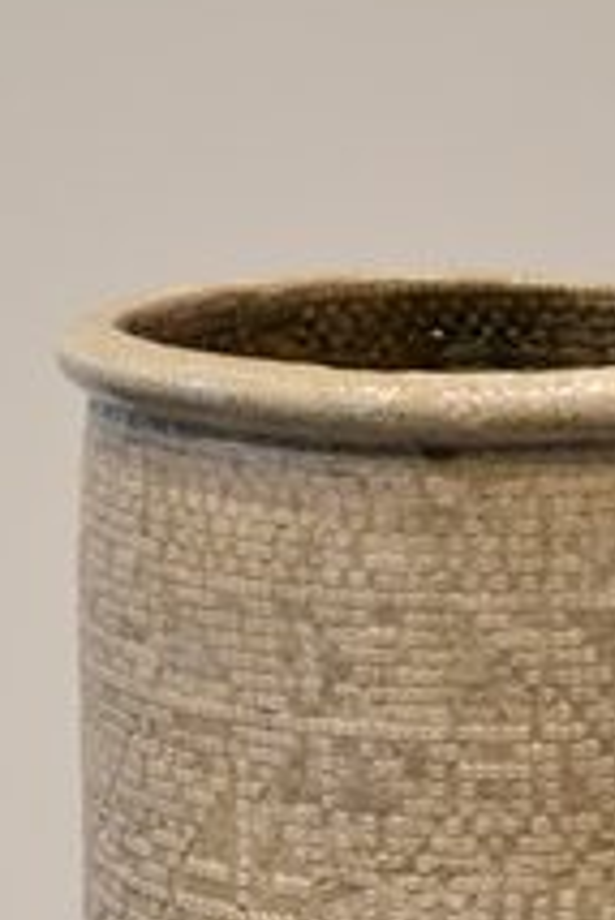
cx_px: 413
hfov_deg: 7.7
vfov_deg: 11.2
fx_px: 4579
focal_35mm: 179
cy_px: 1135
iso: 400
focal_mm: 46
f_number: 5.3
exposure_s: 1/50
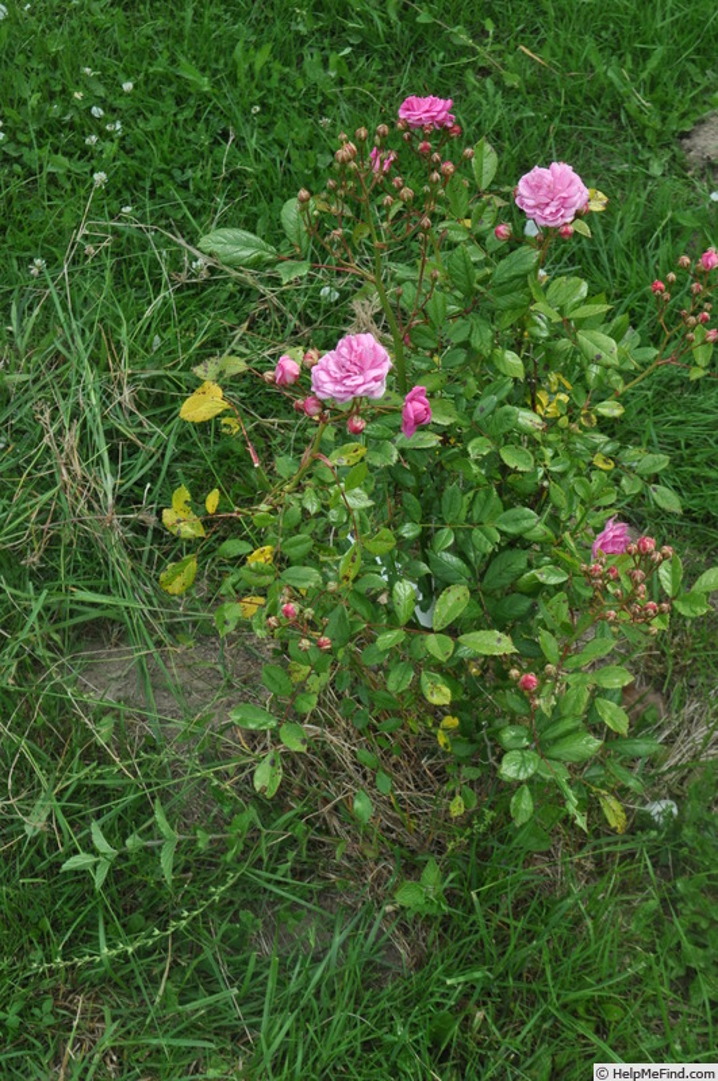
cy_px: 540
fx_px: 1530
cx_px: 359
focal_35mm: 51
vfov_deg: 38.9
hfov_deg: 26.4
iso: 800
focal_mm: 34
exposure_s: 1/500
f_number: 11
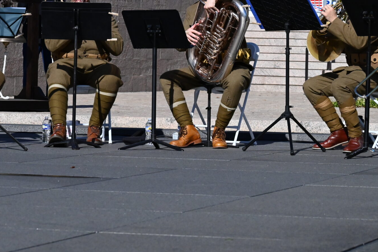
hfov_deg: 11.7
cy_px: 63
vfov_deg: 7.8
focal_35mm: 176
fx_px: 1848
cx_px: 233
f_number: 9
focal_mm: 92
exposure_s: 1/8000
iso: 2500
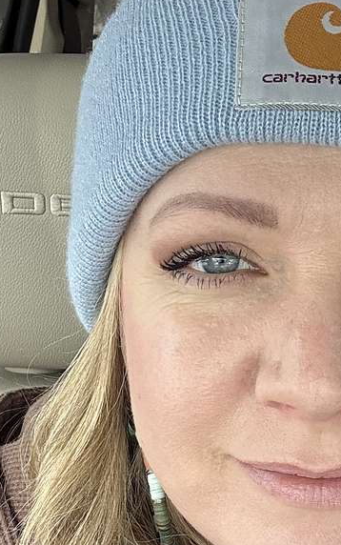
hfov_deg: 16.0
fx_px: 1188
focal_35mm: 80
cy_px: 432
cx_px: 336
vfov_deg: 25.4
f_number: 1.9
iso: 25
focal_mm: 2.69
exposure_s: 1/205
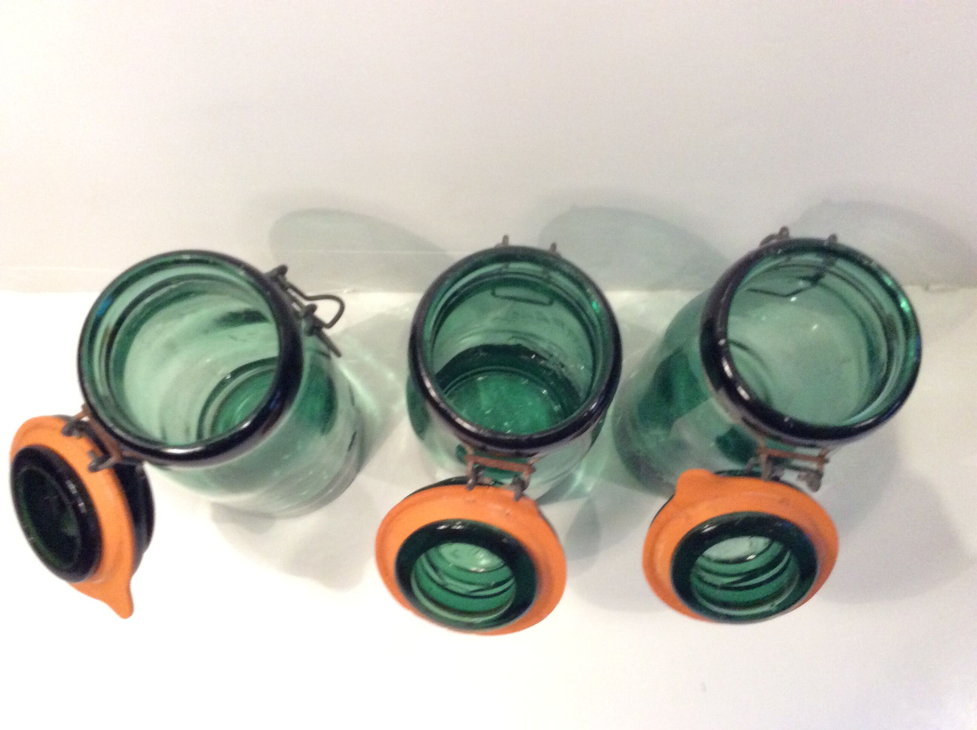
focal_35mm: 32
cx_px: 488
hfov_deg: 56.9
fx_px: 902
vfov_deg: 44.1
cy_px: 365
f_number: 2.4
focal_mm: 3.3
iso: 320
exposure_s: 1/25
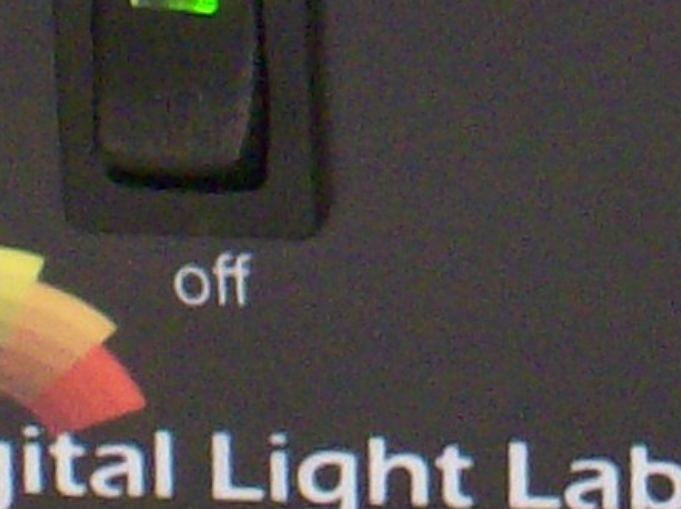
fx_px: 13654
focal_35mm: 695
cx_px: 1285
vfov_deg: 2.1
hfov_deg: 2.8
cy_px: -623
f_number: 4.8
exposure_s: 1/8
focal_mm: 18
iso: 160
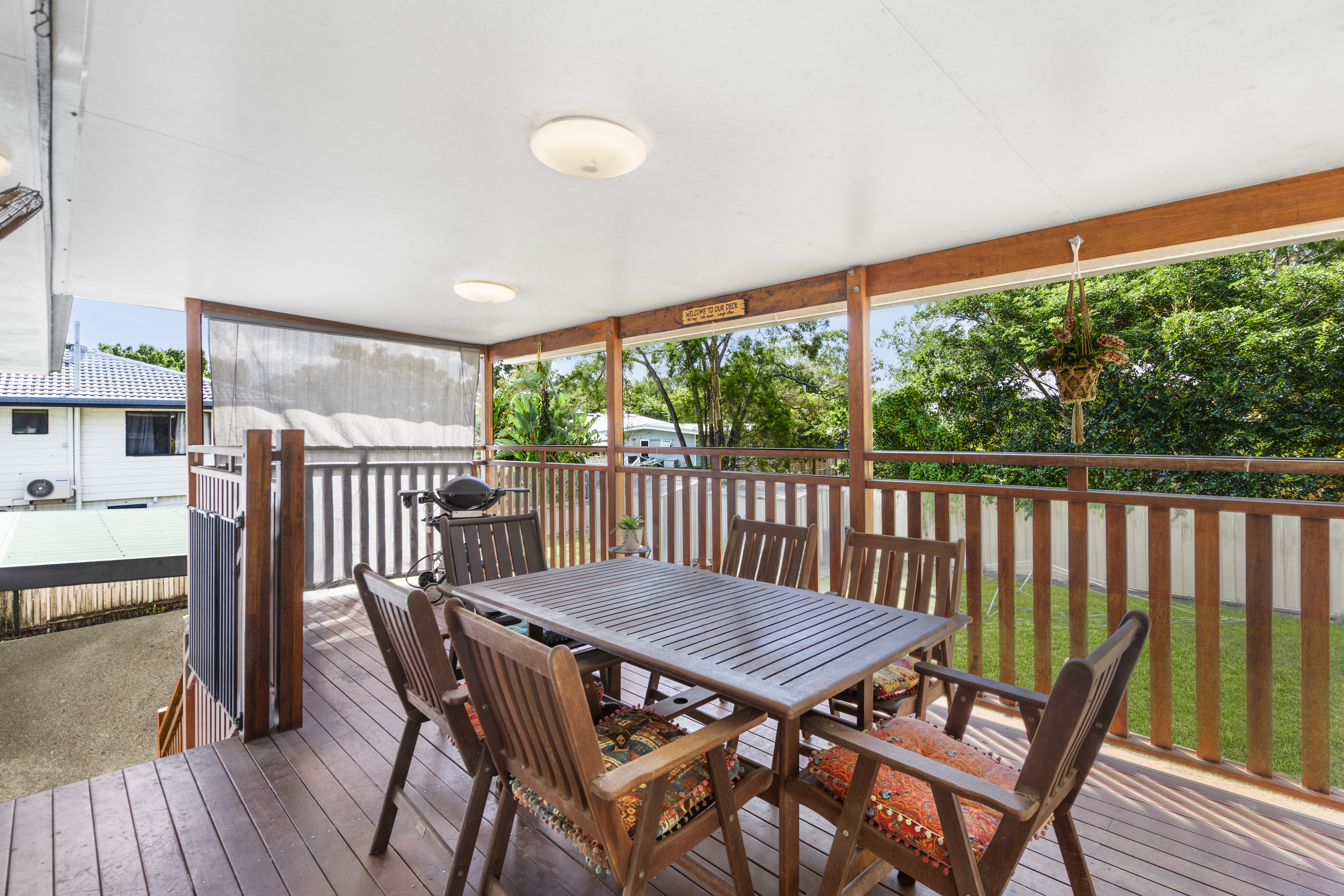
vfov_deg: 73.7
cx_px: 672
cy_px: 448
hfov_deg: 96.7
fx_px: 597
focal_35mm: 16
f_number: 7.1
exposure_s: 1/30
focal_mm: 16
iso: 640
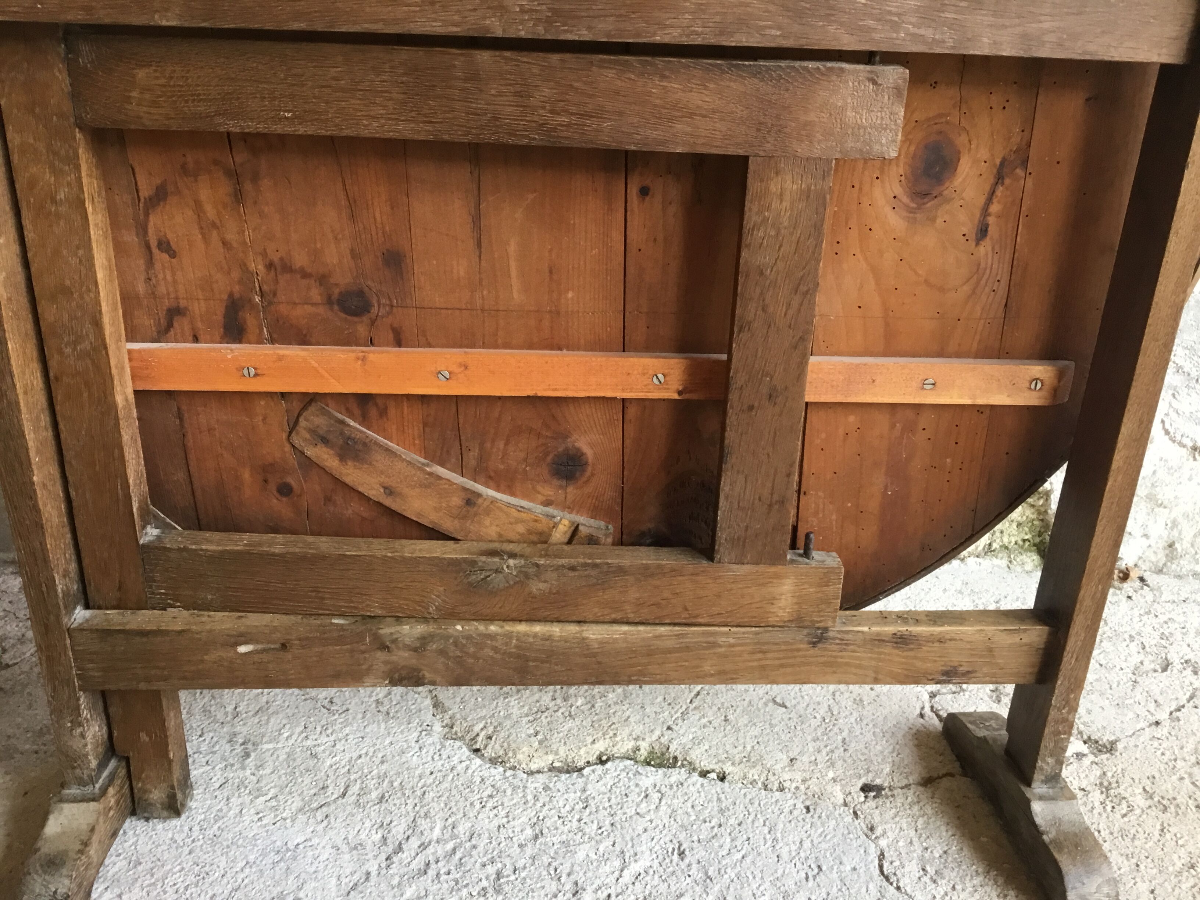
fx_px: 1075
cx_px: 600
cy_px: 450
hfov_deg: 58.4
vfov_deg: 45.4
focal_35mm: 31
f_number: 2.4
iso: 50
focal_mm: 3.3
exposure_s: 1/33
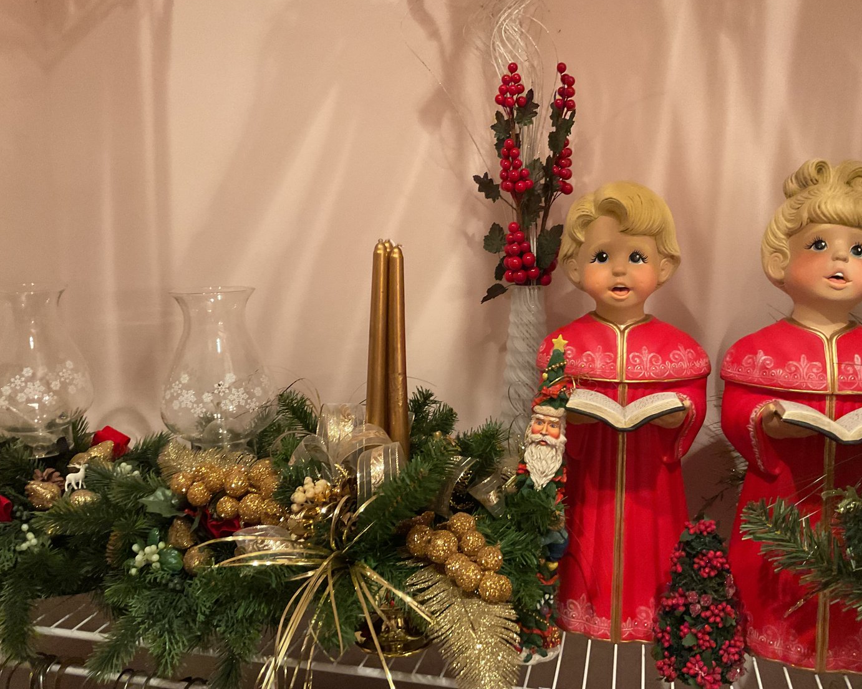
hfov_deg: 57.1
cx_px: 467
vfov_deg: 47.1
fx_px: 791
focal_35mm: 31
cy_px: 344
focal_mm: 3
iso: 320
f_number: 1.8
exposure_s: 1/40
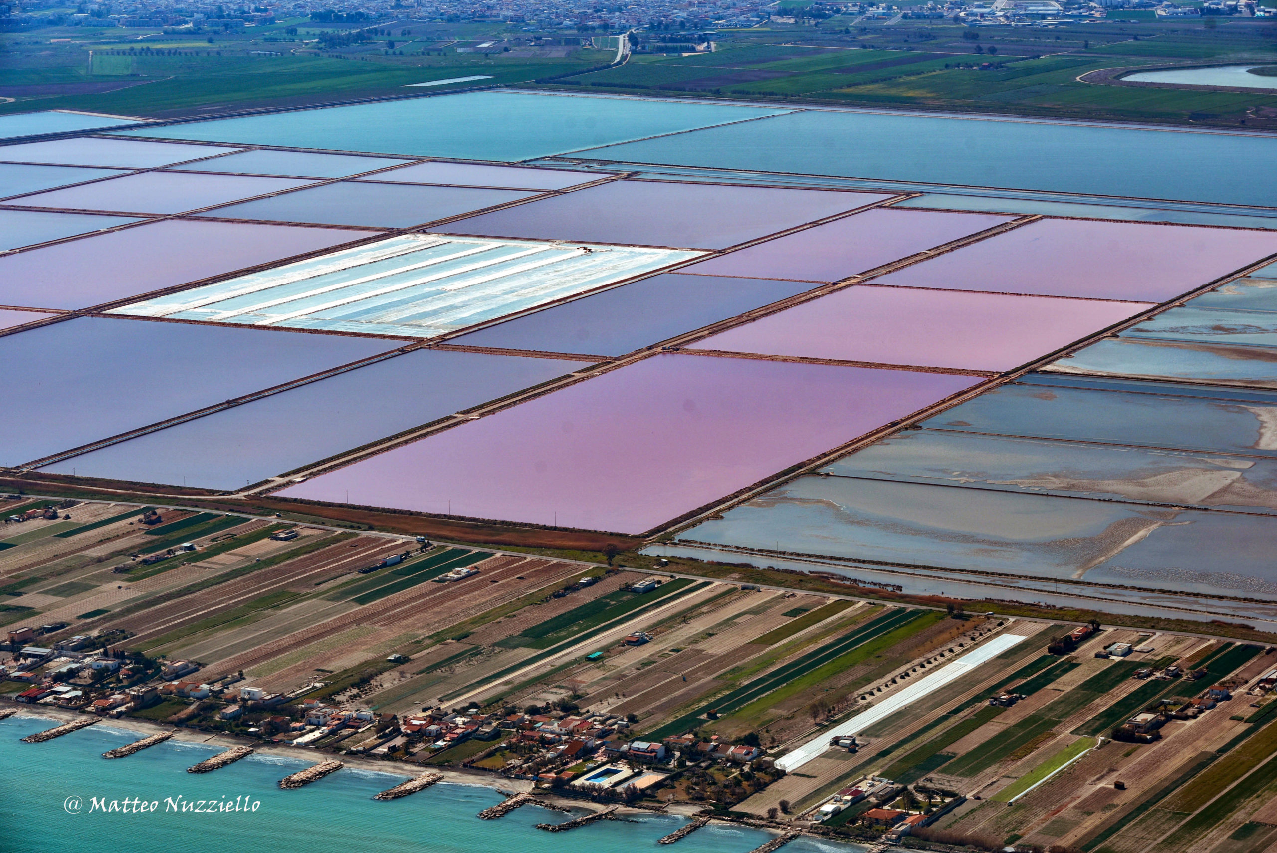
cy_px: 426
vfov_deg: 13.7
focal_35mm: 100
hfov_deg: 20.4
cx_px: 638
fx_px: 3548
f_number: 10
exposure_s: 1/400
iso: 100
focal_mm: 100
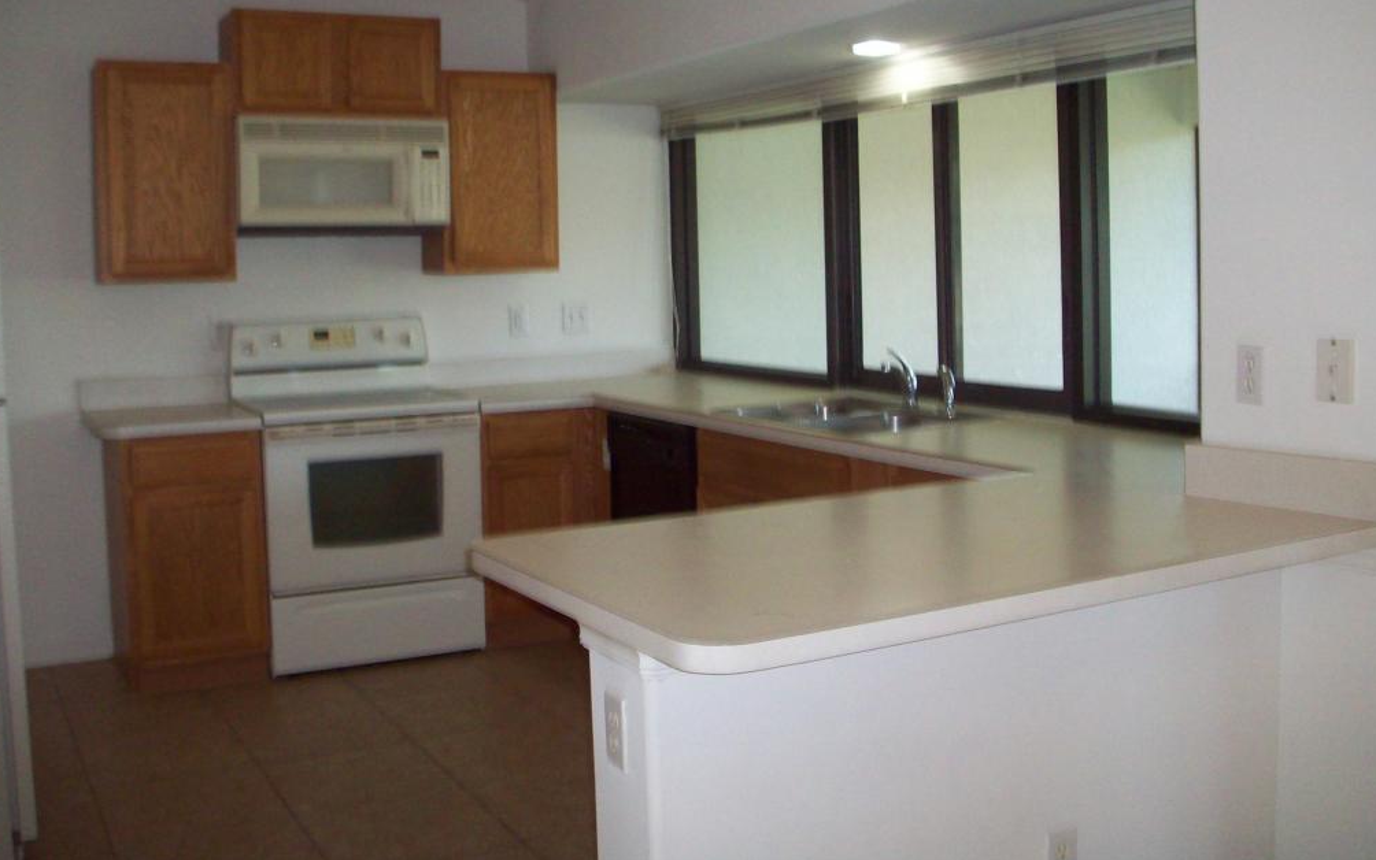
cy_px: 340
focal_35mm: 40
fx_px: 1500
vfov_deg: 31.9
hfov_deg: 49.3
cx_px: 683
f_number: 2.8
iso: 160
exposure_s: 1/64
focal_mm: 6.2
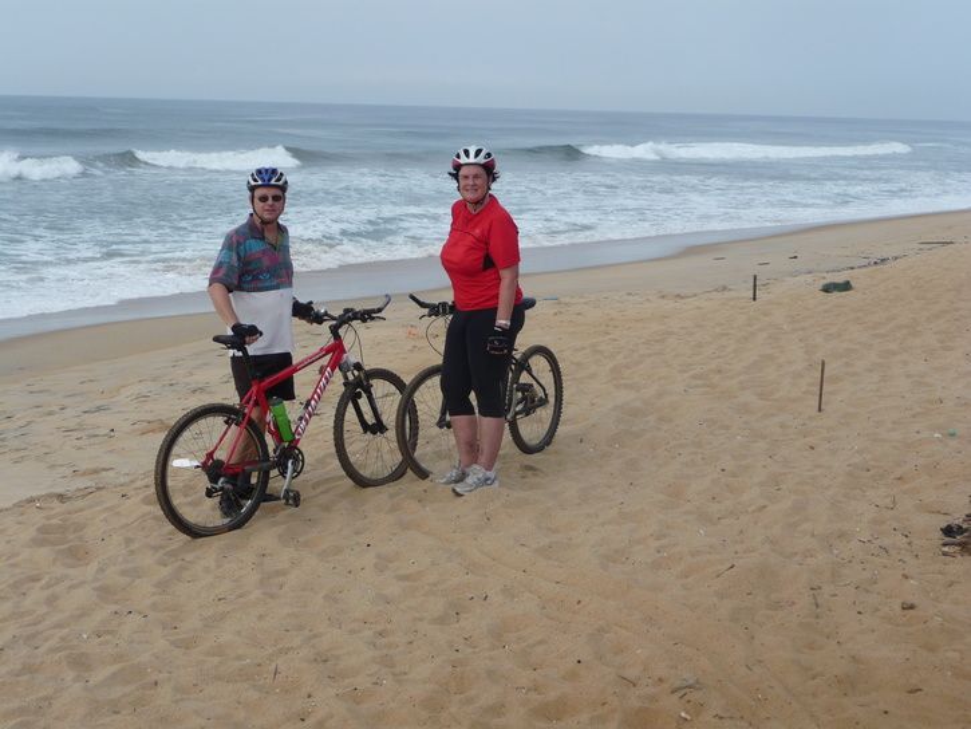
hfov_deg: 38.2
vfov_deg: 29.1
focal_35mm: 50
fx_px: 1403
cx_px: 486
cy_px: 364
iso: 100
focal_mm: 8.5
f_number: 4.2
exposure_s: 1/640
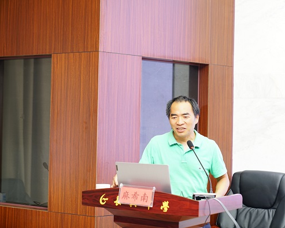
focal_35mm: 80
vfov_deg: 19.2
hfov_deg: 23.8
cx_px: 168
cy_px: 113
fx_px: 675
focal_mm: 70
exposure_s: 1/80
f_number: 3.2
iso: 640
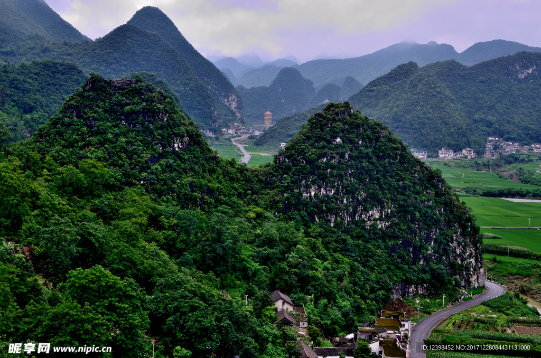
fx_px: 945
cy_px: 179
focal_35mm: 63
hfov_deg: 32.0
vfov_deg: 21.5
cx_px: 270
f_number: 14
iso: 100
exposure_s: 1/40
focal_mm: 42
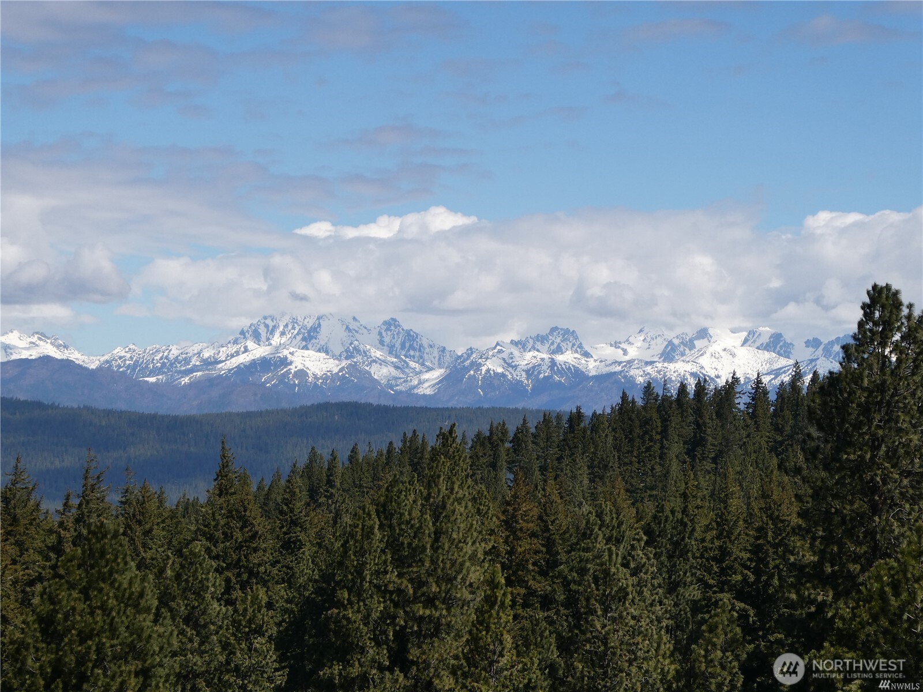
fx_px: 2826
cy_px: 346
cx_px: 462
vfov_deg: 14.0
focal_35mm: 106
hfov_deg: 18.5
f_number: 5.1
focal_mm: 19
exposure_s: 1/800
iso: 80
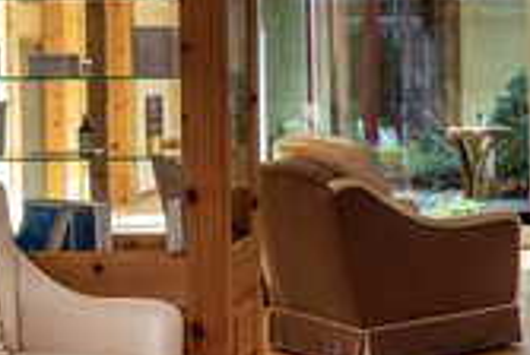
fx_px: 1268
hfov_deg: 22.1
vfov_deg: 15.8
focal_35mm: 86
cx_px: 613
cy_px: 63
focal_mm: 30
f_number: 11
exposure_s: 1/5
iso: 100
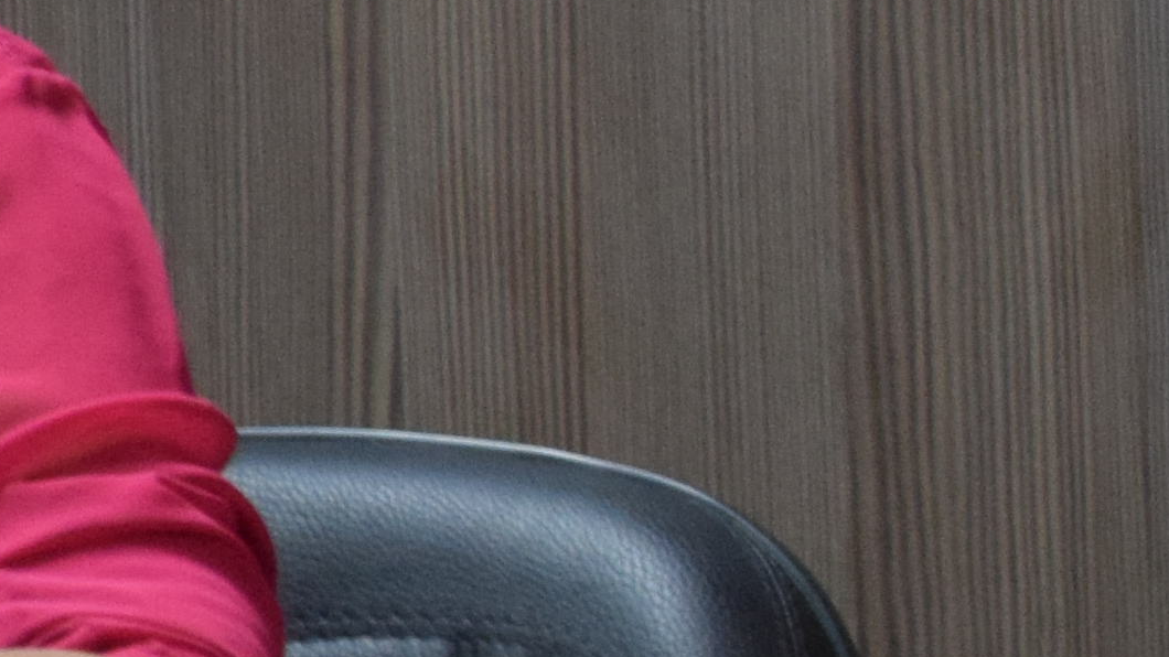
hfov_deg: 1.9
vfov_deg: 1.1
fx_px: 34464
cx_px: 2639
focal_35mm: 1112
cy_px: 407
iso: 1600
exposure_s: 1/50
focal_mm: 125
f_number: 5.6
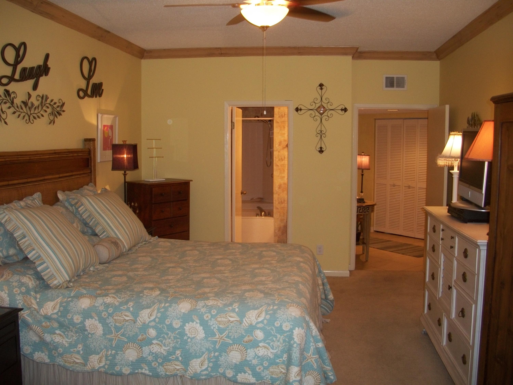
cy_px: 192
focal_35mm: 35
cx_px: 256
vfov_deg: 40.7
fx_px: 519
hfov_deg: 52.6
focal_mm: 6.3
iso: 160
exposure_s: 1/30
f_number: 3.1
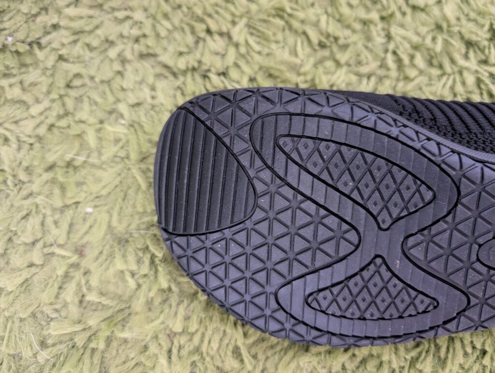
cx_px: 248
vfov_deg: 56.9
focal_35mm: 24
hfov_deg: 71.5
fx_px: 344
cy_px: 186
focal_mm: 6.9
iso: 2188
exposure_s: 1/30.5
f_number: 1.68
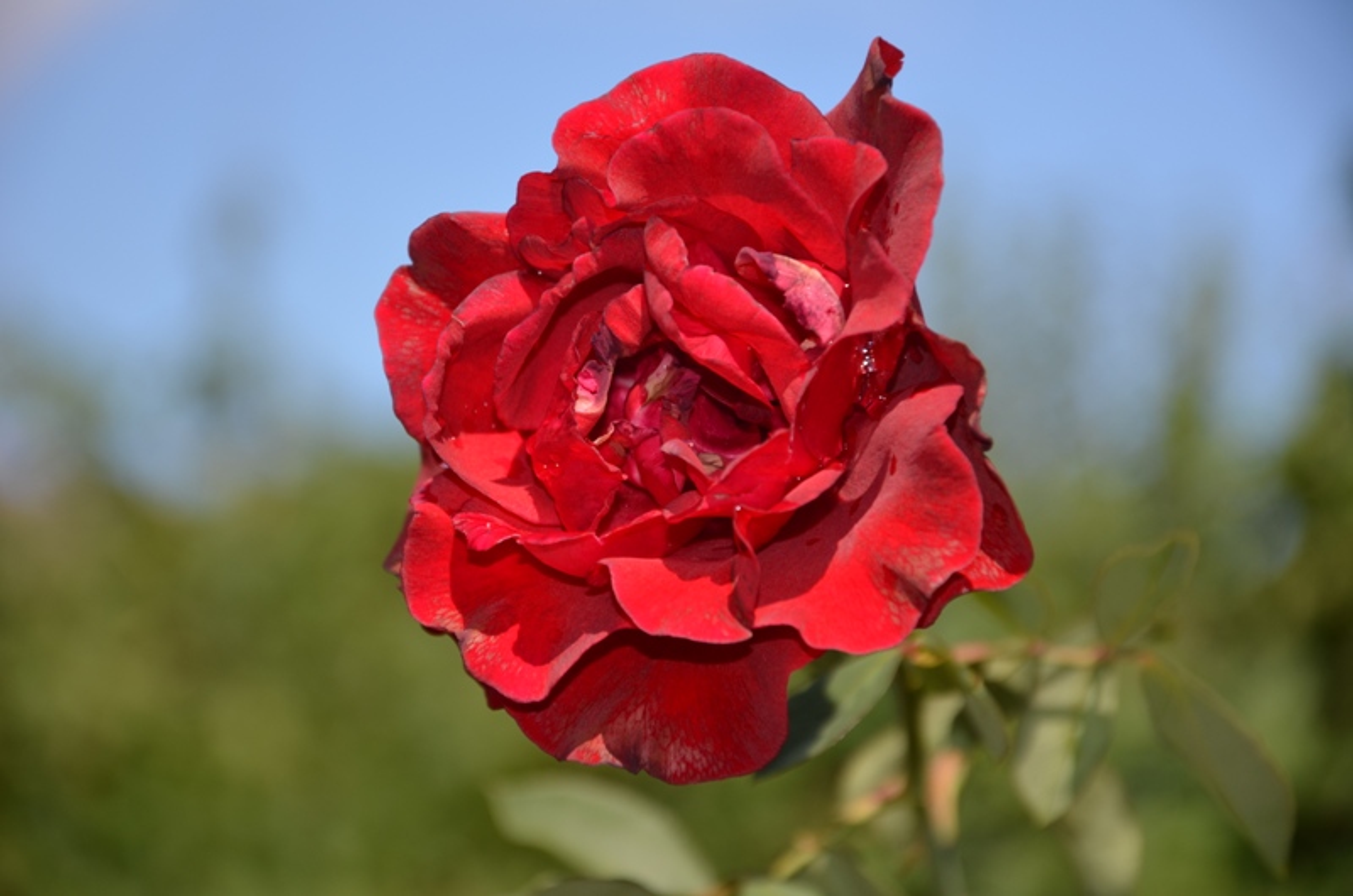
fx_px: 5908
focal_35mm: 158
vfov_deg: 8.7
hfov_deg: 13.1
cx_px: 676
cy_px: 448
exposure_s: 1/200
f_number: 5.6
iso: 100
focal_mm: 105
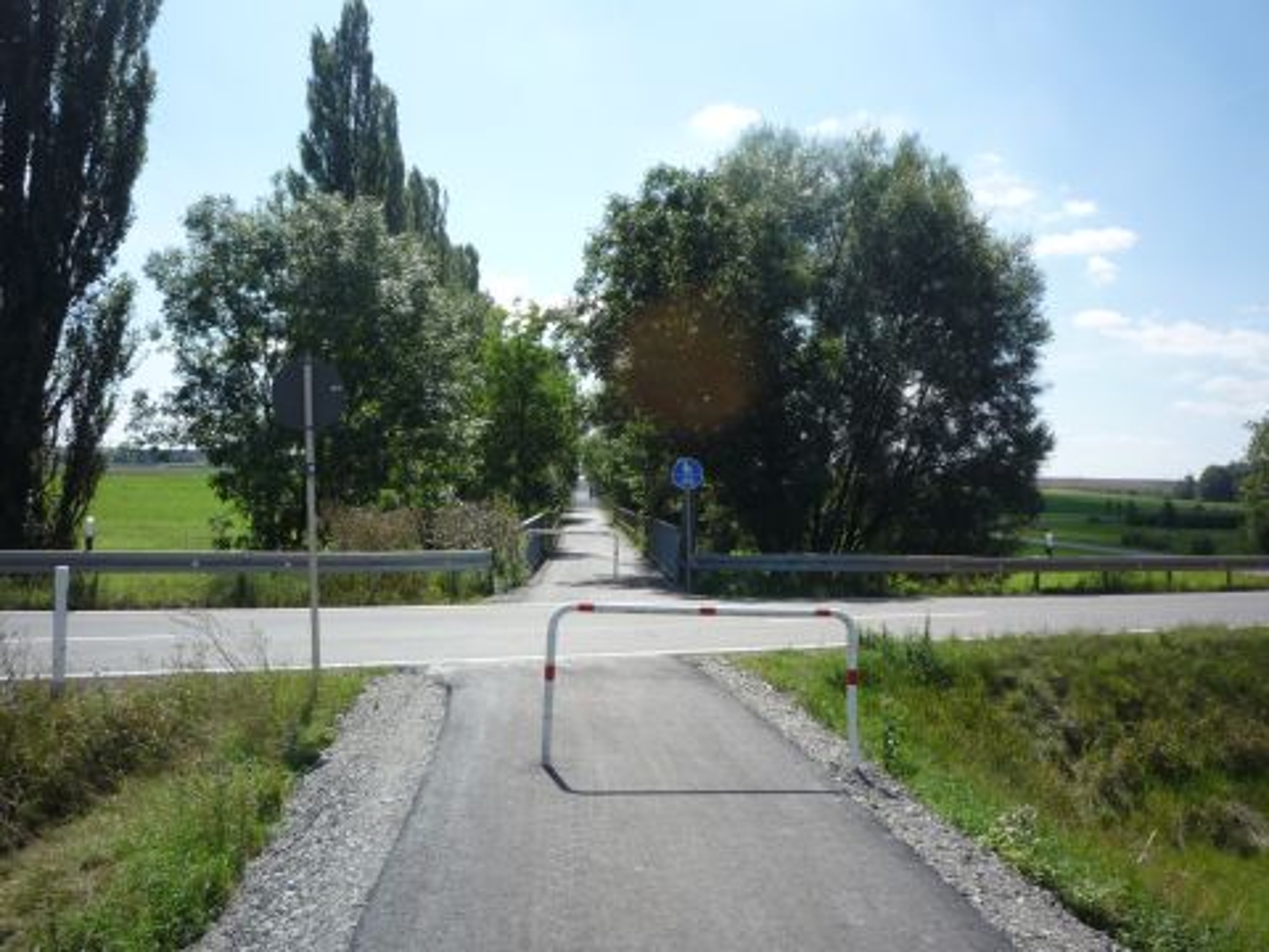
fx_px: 1173
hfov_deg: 56.8
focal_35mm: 32
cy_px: 476
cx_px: 634
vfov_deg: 44.2
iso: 100
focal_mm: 5.2
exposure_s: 1/400
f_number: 5
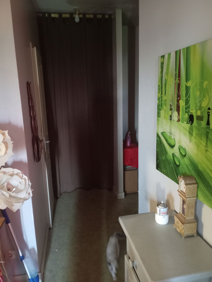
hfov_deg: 51.4
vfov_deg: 65.3
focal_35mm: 27
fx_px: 220
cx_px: 106
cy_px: 141
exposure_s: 1/14.3
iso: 3513
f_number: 1.8
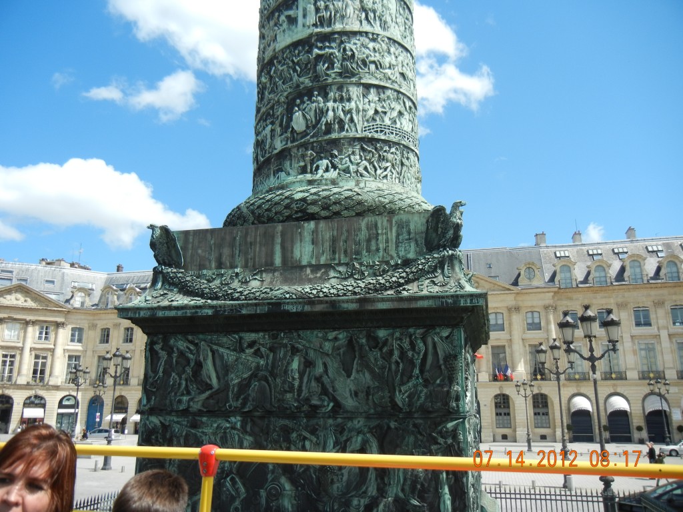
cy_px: 256
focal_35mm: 30
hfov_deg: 60.0
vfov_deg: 46.8
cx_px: 342
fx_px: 592
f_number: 7
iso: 160
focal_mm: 5.4
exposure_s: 1/277
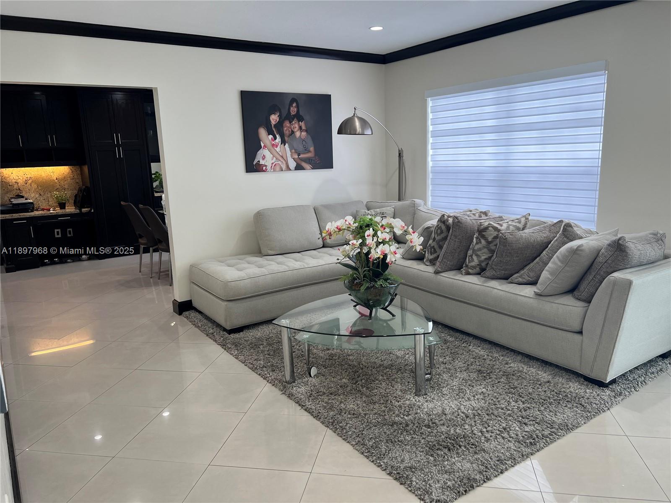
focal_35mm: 26
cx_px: 336
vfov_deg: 53.1
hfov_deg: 67.3
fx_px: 504
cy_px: 252
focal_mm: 5.7
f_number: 1.5
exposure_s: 1/120
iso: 64
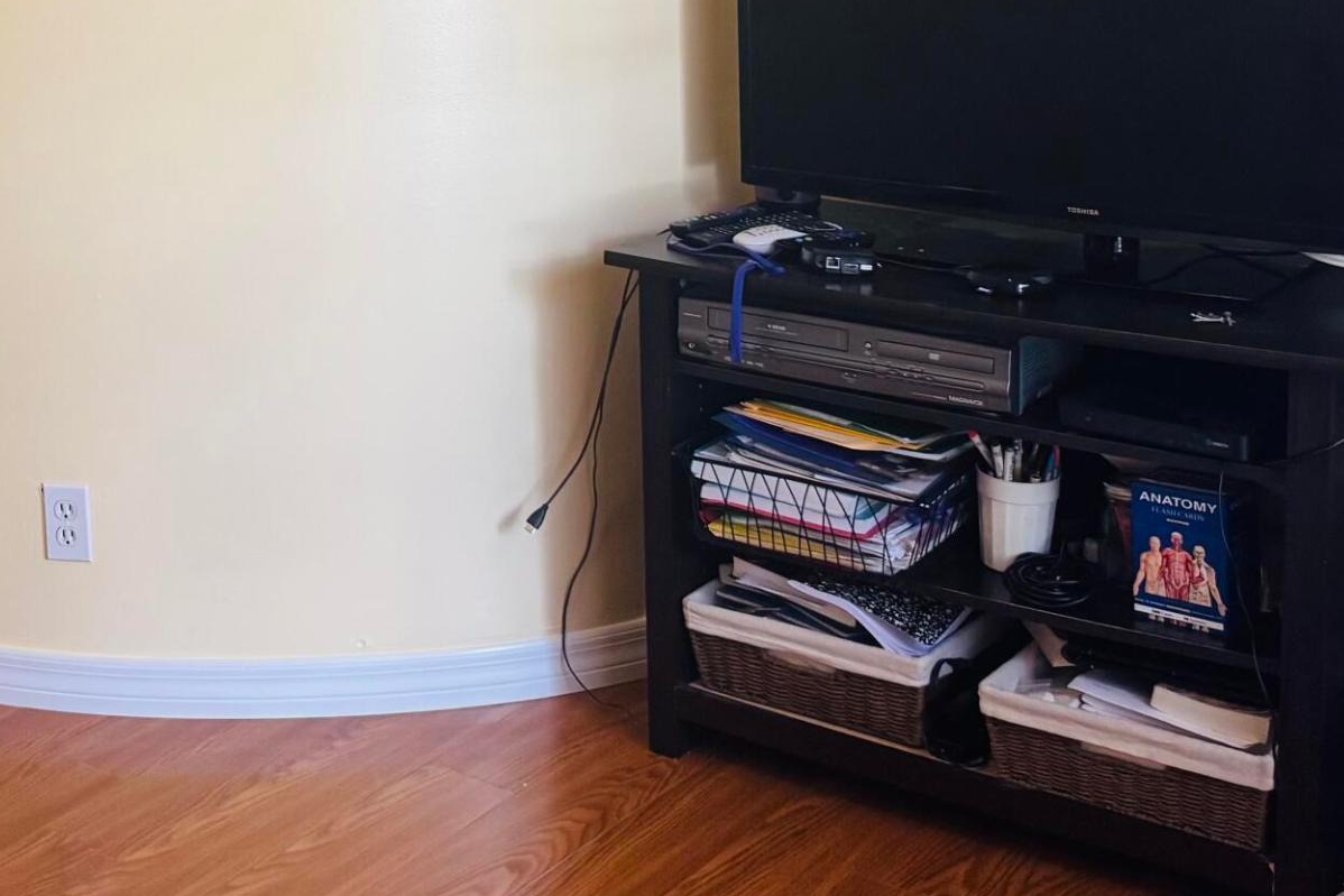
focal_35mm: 60
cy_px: 20
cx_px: 117
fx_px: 2240
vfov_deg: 21.9
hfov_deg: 31.7
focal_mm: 6.76
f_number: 1.78
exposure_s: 1/60
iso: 250
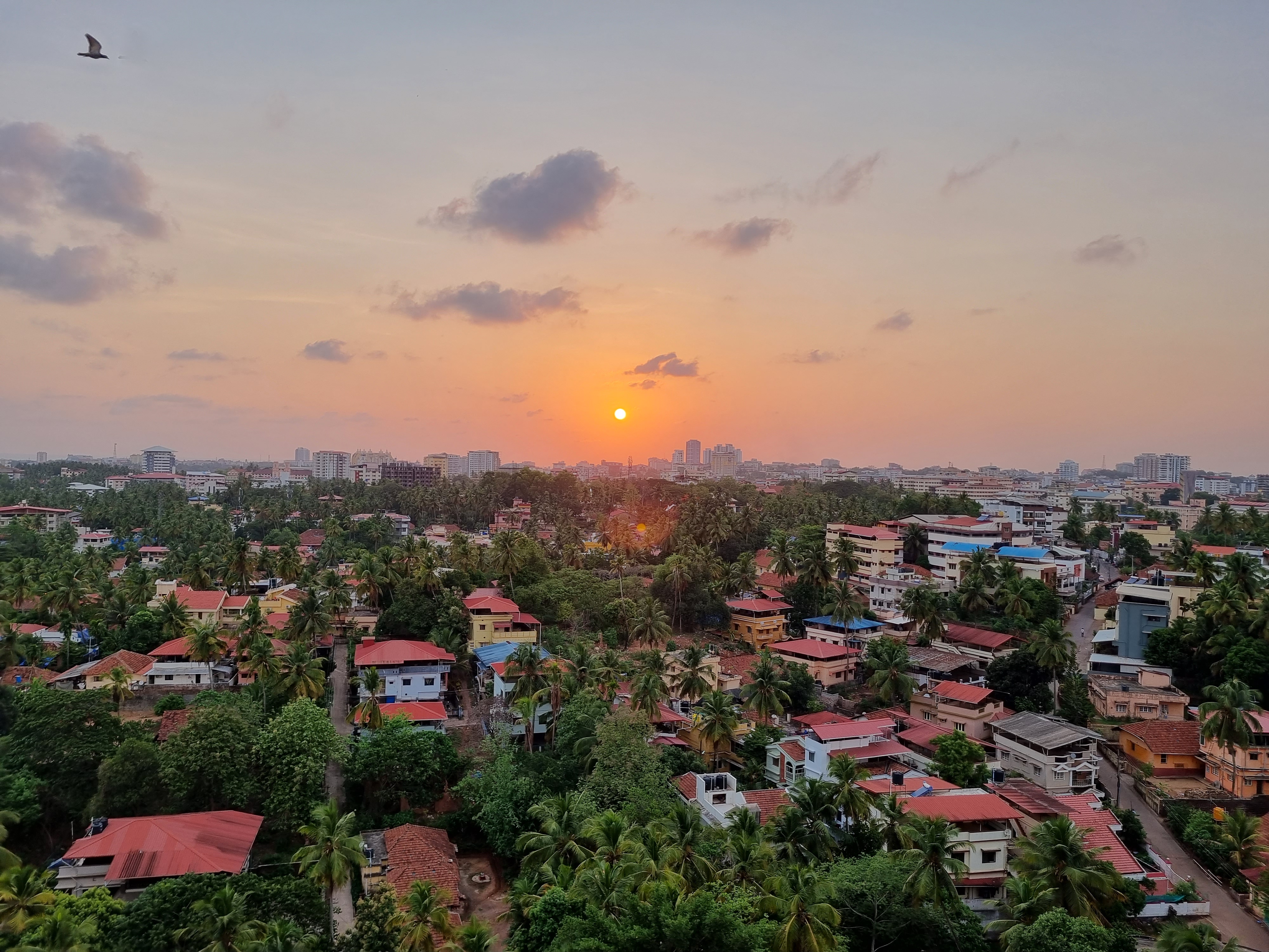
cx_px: 634
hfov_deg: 67.3
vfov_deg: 53.1
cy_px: 476
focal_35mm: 26
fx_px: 953
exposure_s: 1/786
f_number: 1.8
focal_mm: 5.4
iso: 50
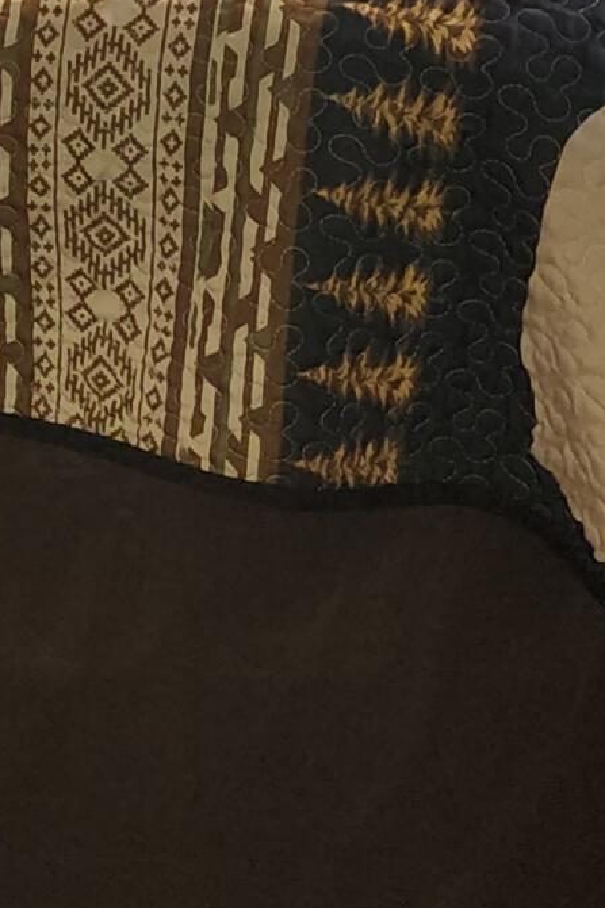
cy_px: -7
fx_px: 2698
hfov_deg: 12.5
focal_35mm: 107
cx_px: -83
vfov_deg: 18.6
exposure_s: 1/30
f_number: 1.8
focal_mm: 6.4
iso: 100
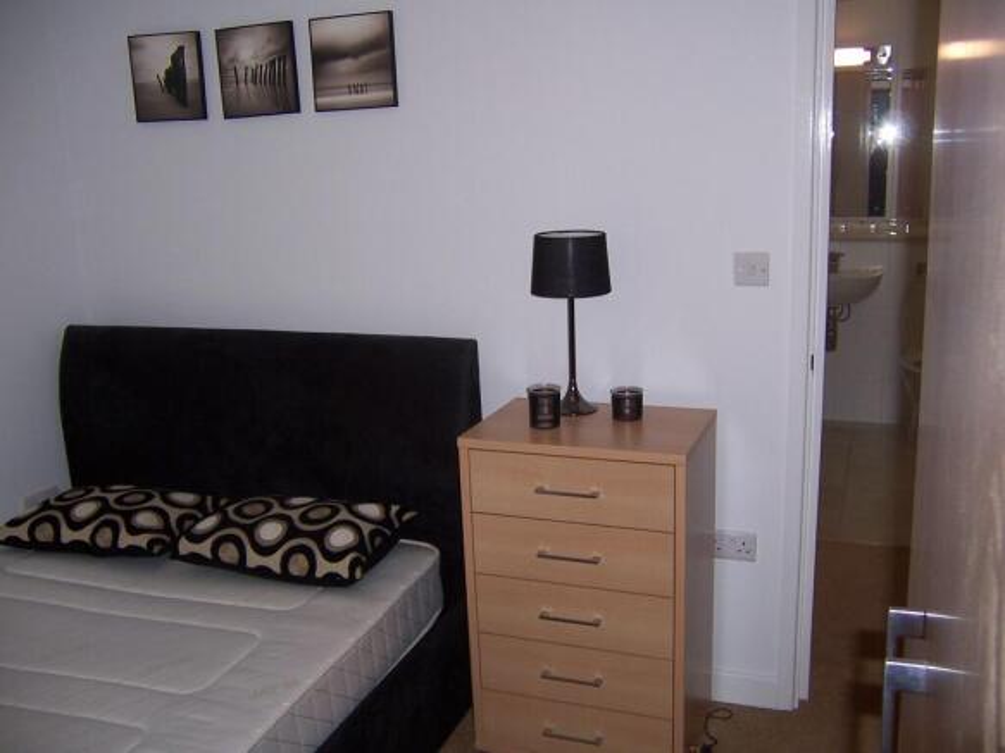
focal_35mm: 33
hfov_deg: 55.4
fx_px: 958
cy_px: 376
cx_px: 502
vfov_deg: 42.9
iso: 80
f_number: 2.8
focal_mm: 5.5
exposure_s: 1/60
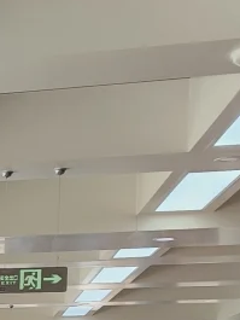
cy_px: 434
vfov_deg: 14.9
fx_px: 1155
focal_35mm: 125
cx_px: -405
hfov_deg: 9.9
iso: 80
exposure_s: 1/413
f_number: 1.7
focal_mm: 5.35
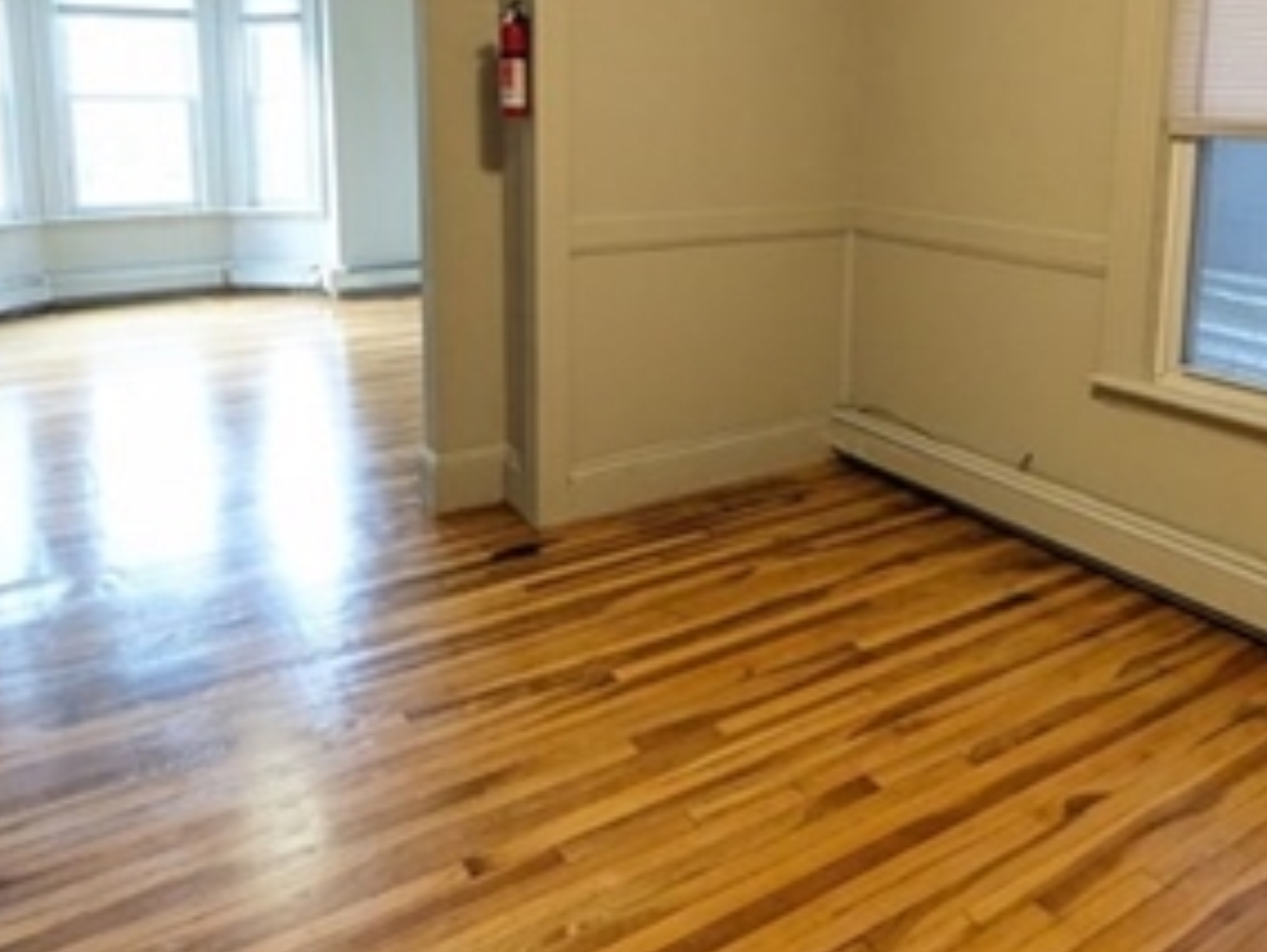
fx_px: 1062
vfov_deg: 46.9
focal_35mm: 29
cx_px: 721
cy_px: 263
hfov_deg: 61.4
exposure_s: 1/60
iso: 1314
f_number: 2.2
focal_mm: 2.35
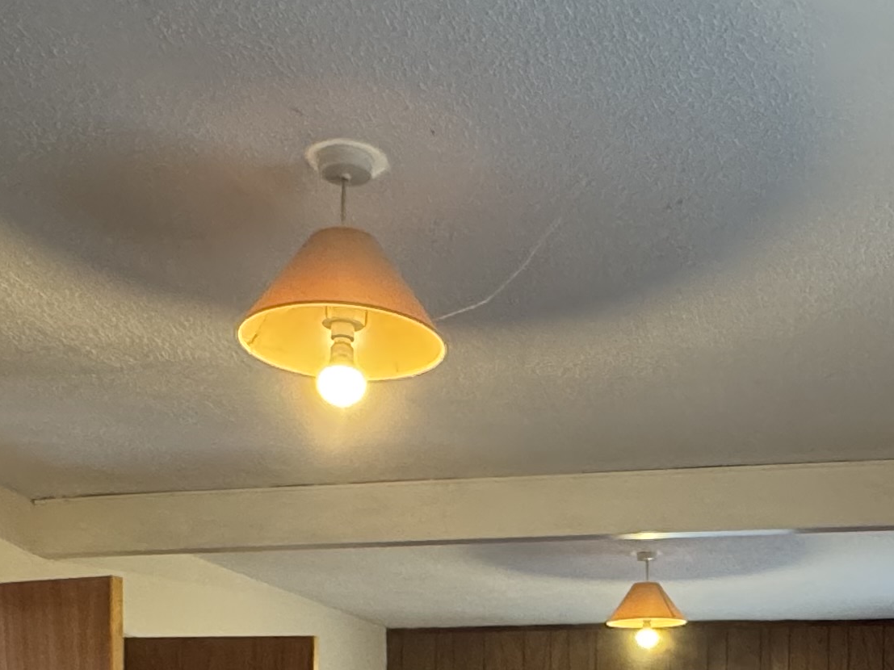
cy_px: 845
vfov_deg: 25.1
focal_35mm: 51
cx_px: 534
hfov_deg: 37.4
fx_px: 1317
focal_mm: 2.22
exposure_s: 1/50
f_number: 2.2
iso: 400
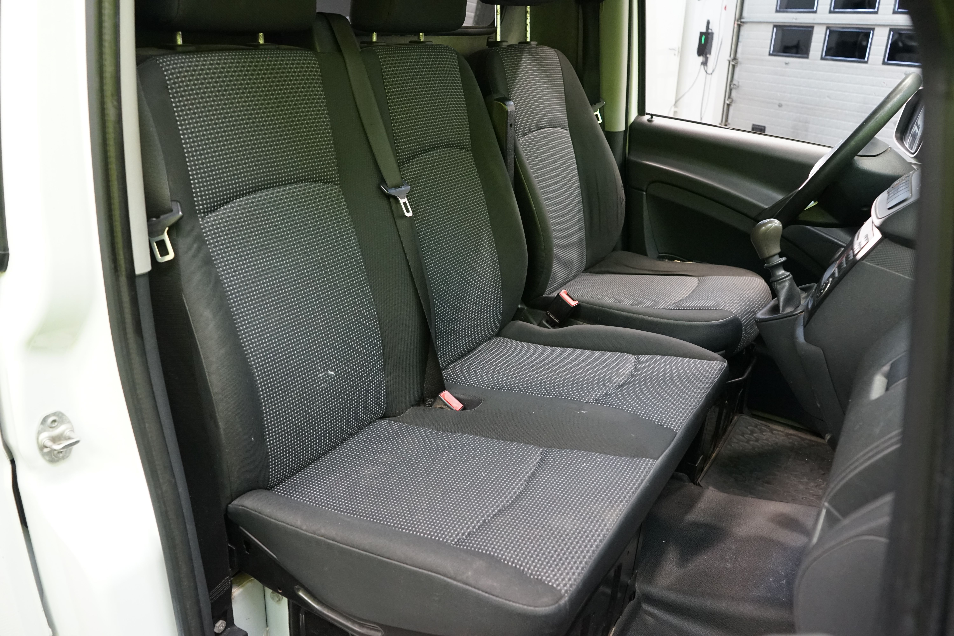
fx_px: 768
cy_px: 318
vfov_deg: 45.0
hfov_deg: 63.7
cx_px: 477
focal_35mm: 29
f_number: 5.6
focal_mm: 29
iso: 3200
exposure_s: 1/40
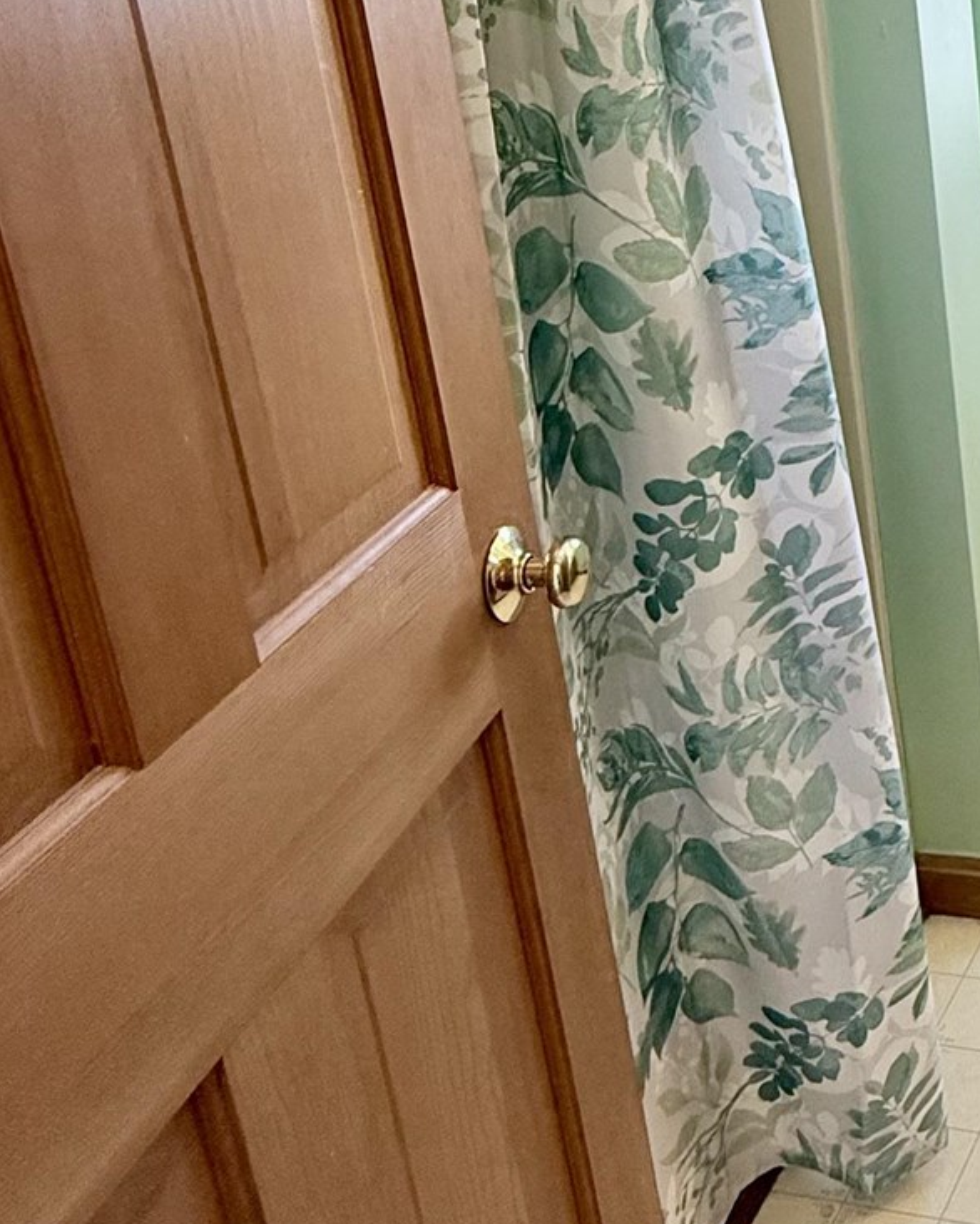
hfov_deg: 29.2
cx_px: 1229
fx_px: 1558
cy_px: 258
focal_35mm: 43
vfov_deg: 41.2
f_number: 2.2
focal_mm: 2.22
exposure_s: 1/120
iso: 160
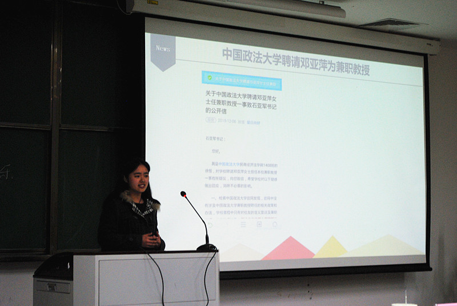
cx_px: 228
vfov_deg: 17.5
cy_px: 153
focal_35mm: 78
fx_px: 991
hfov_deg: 26.0
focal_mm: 52
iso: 720
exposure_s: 1/30
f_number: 6.3
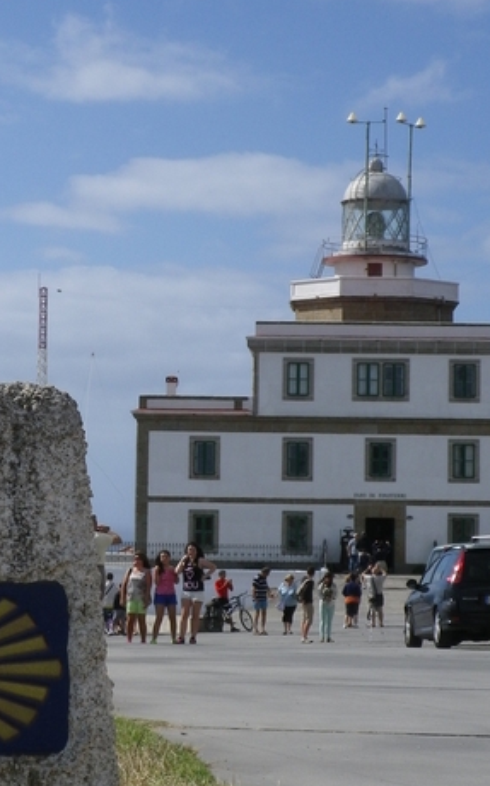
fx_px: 2289
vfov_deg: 19.5
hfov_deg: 12.2
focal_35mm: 107
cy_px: 357
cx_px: 113
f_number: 5.3
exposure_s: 1/800
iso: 80
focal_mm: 10.56
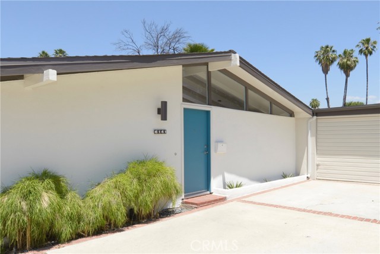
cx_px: 190
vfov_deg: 70.5
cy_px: 127
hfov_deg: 93.3
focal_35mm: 17
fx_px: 179
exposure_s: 1/200
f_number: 11
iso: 200
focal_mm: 17
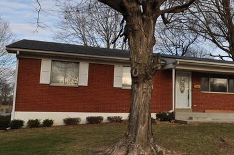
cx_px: 157
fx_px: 240
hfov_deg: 51.0
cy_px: 70
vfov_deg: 35.8
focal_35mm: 37
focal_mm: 18
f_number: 8
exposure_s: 1/250
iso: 200
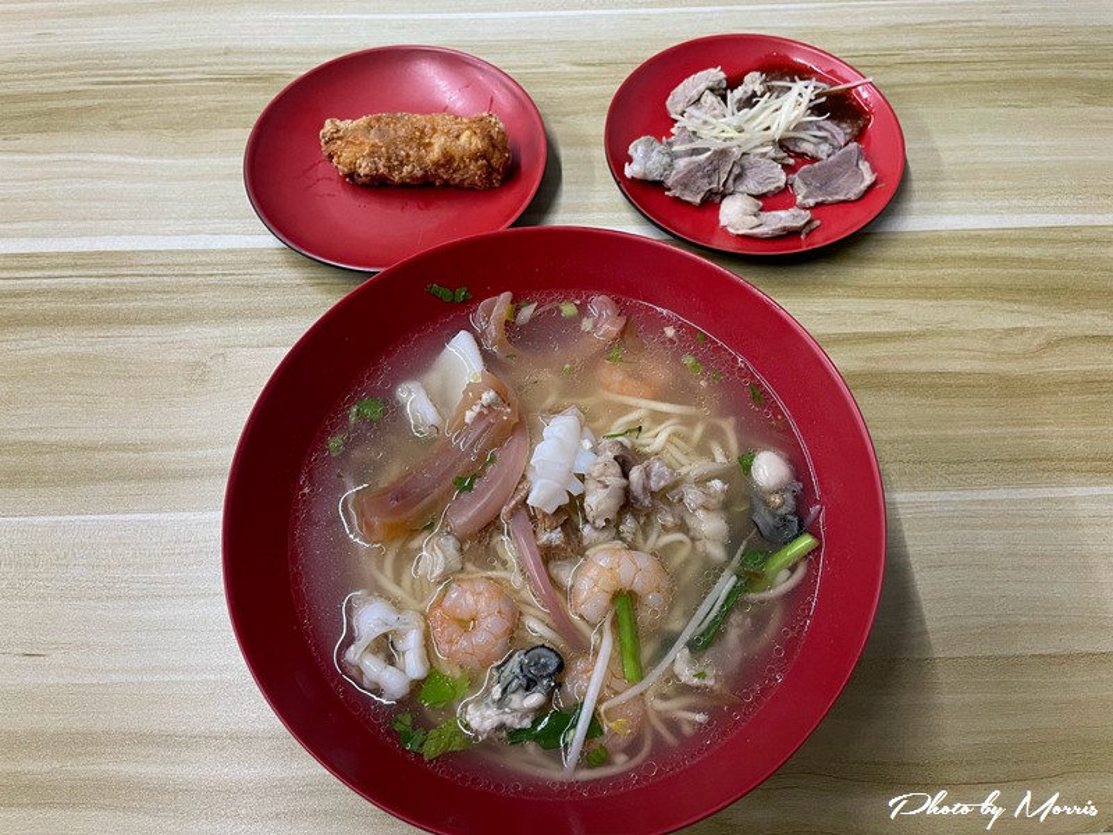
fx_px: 836
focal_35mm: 26
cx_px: 556
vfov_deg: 53.1
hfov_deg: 67.3
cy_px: 418
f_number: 1.6
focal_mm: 4.2
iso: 125
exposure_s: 1/60
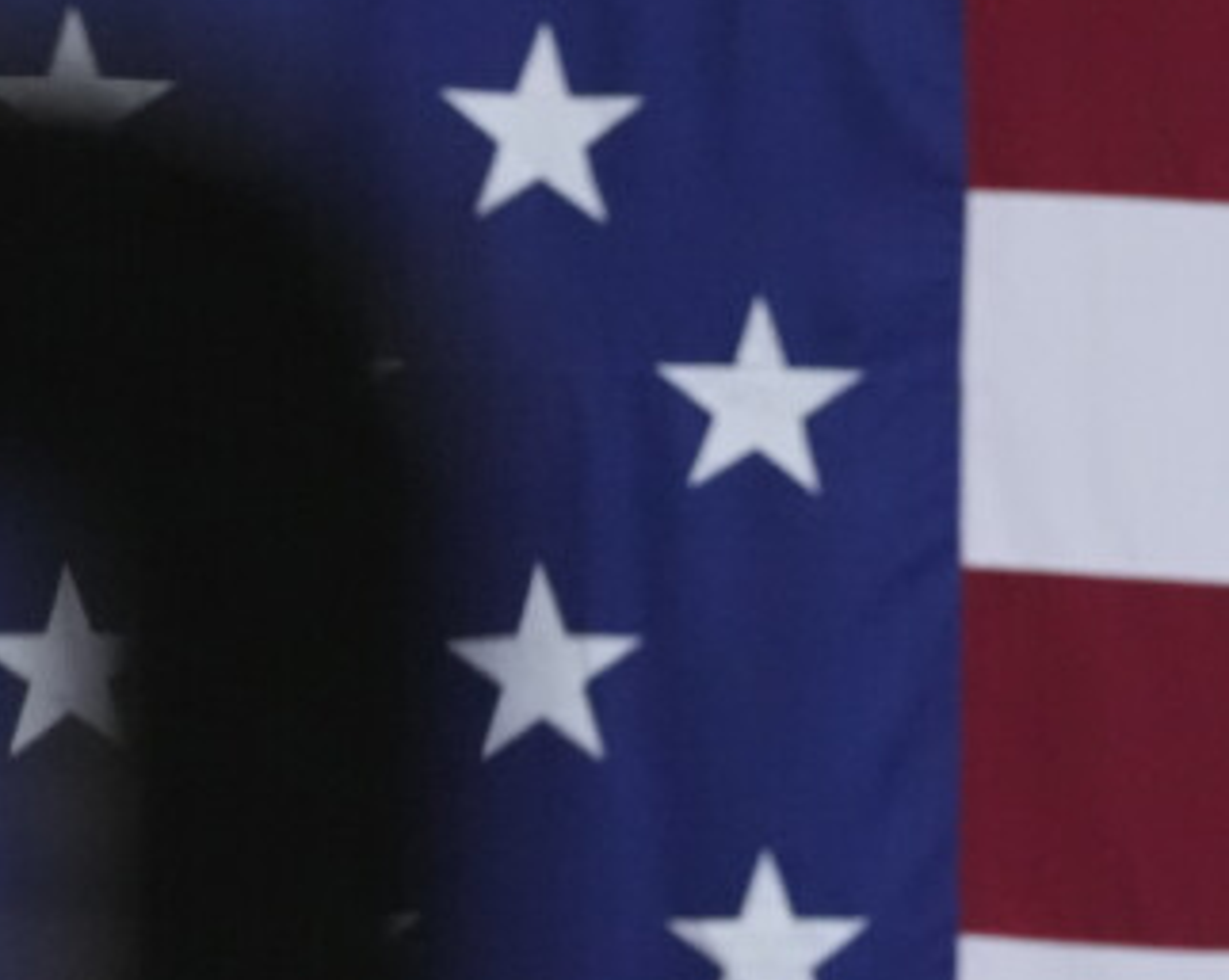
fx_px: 20532
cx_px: 1031
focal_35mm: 565
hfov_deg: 3.4
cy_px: 1241
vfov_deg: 2.7
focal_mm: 126
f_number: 5.6
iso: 8000
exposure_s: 1/400
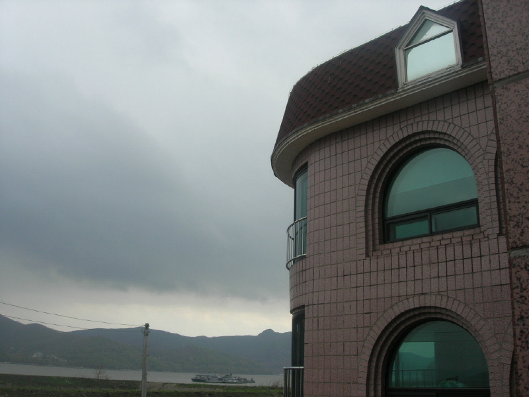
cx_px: 264
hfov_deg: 49.0
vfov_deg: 37.7
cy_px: 198
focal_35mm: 38
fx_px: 581
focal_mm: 7.8
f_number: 4.8
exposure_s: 1/294
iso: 64
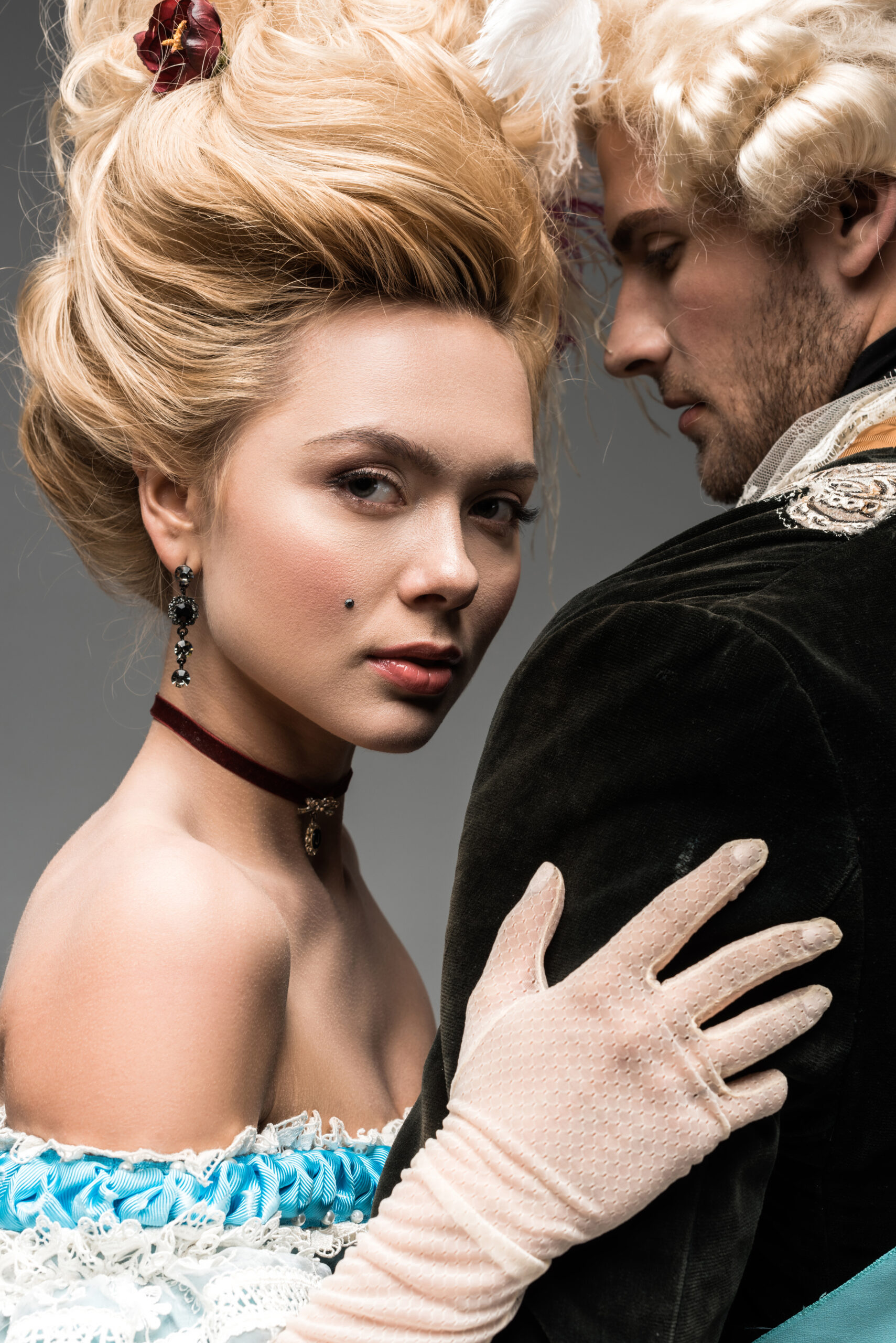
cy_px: 672
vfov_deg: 39.6
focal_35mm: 50
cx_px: 448
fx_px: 1865
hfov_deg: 27.0
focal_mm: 50
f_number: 9
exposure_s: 1/200
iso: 100
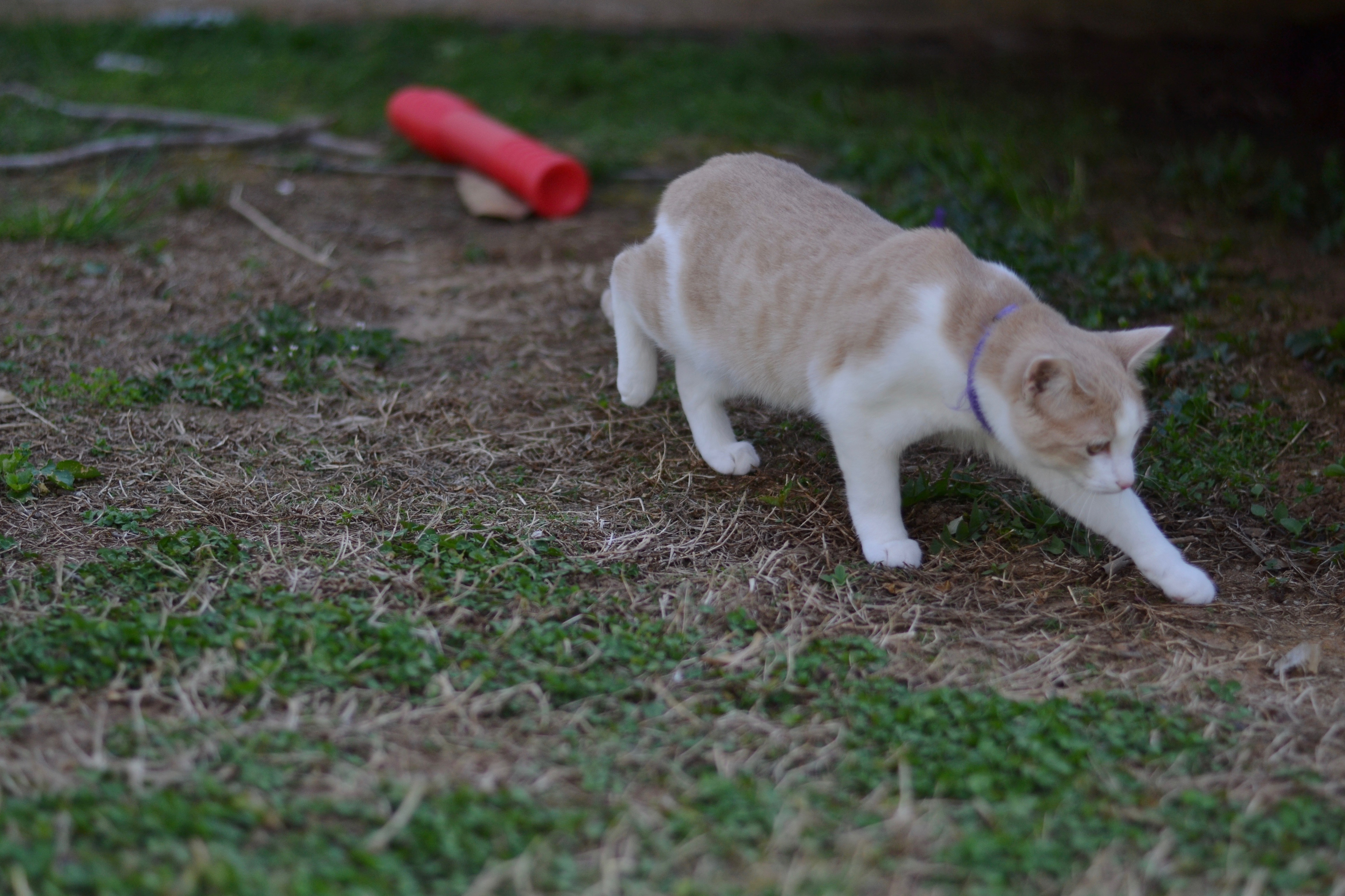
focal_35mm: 75
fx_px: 2802
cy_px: 448
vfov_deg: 18.2
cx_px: 672
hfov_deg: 27.0
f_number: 1.8
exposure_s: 1/2000
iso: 200
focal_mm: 50
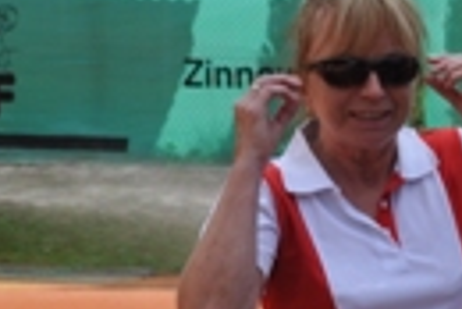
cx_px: 569
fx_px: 2788
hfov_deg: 9.3
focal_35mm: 217
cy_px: 195
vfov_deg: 6.3
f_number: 9
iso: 200
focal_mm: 42
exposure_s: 1/320
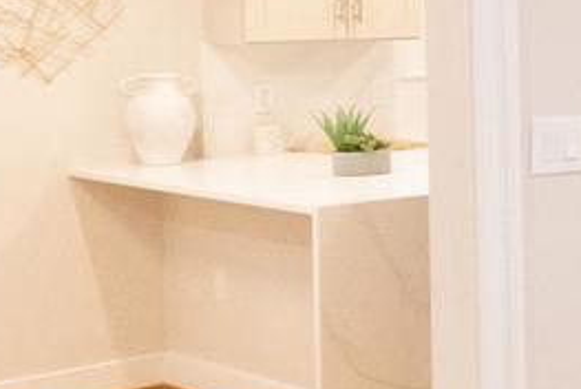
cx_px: 1171
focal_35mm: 82
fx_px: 1325
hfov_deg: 17.5
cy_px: 27
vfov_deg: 16.4
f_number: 6.3
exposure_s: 1/160
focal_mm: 10
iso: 2000
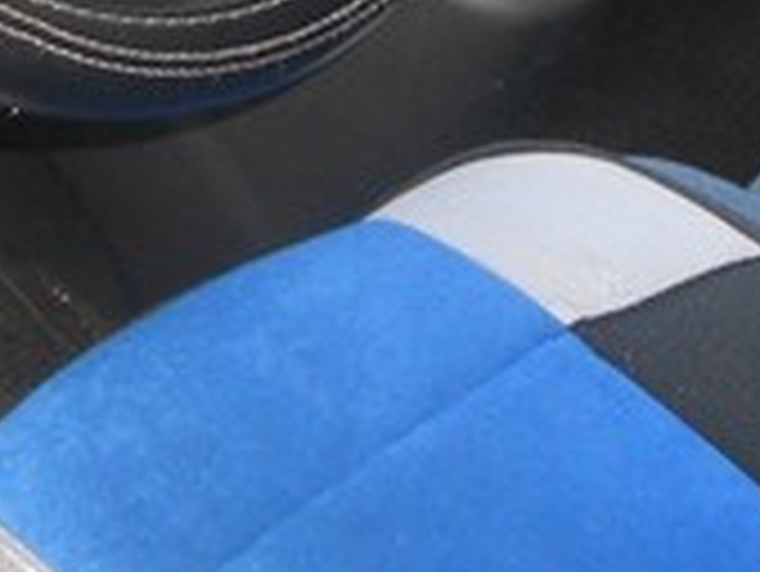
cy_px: -333
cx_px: 18
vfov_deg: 14.2
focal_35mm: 96
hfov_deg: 19.9
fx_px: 2109
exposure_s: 1/25
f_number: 3.2
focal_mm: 4.9
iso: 250
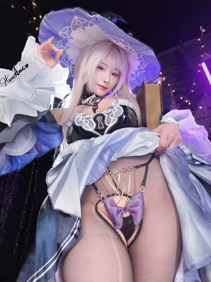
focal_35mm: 19
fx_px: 154
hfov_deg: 68.7
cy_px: 141
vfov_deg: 84.7
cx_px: 106
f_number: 1.9
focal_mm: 2.71
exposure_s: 1/30
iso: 320
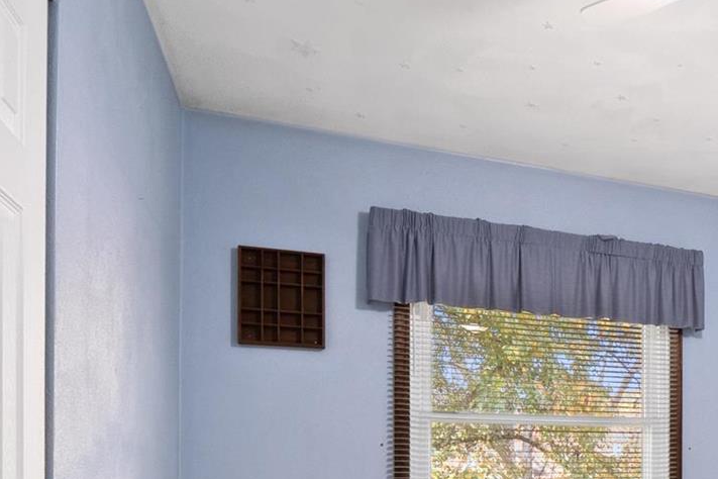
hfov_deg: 45.3
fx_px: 718
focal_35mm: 36
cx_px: 710
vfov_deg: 34.0
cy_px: 465
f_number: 8
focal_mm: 8
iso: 400
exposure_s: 1/2.5
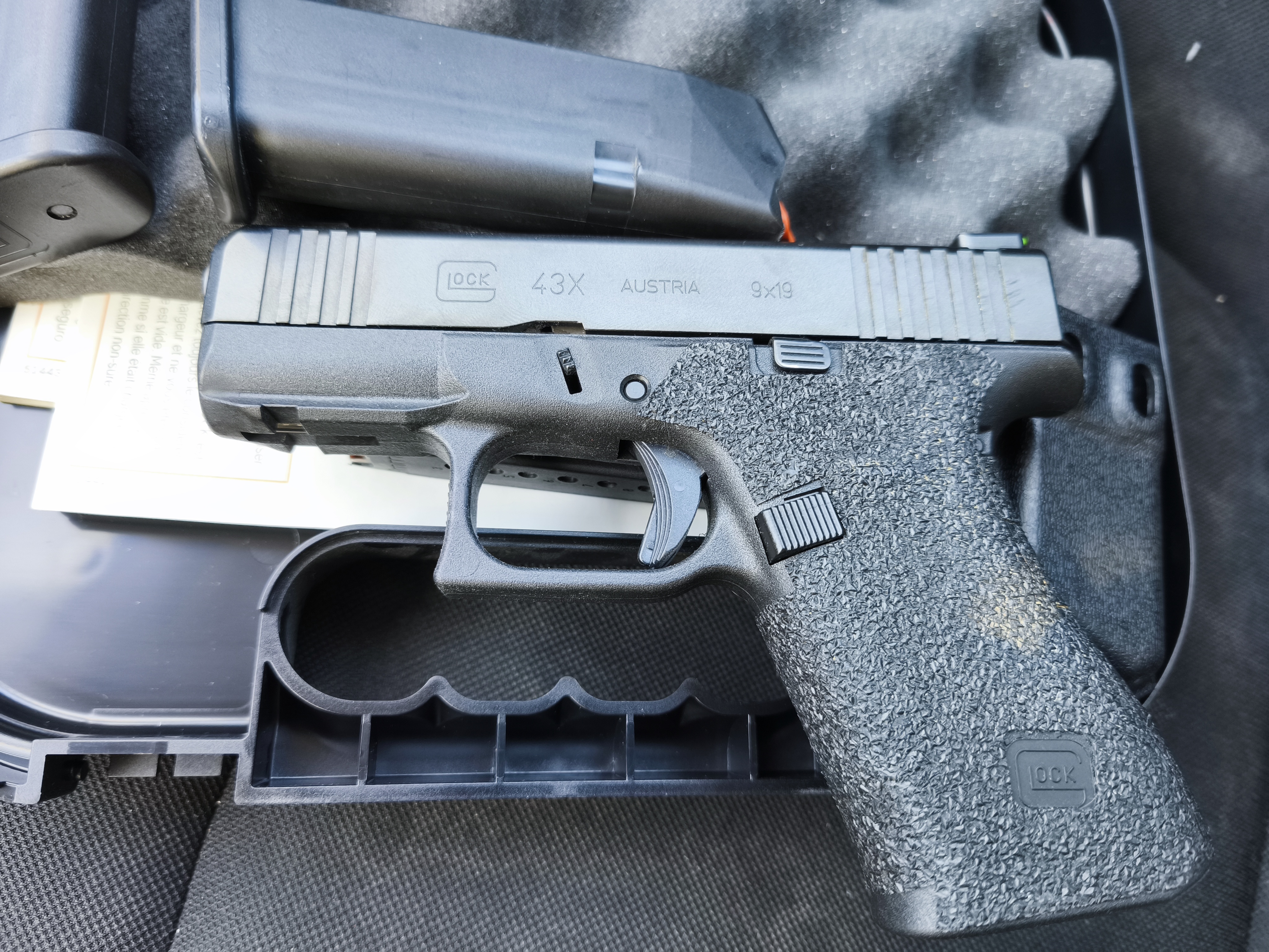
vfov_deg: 58.9
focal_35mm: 23
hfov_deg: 73.9
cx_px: 634
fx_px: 843
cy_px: 476
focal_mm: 5.35
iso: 125
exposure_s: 1/50
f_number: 1.7
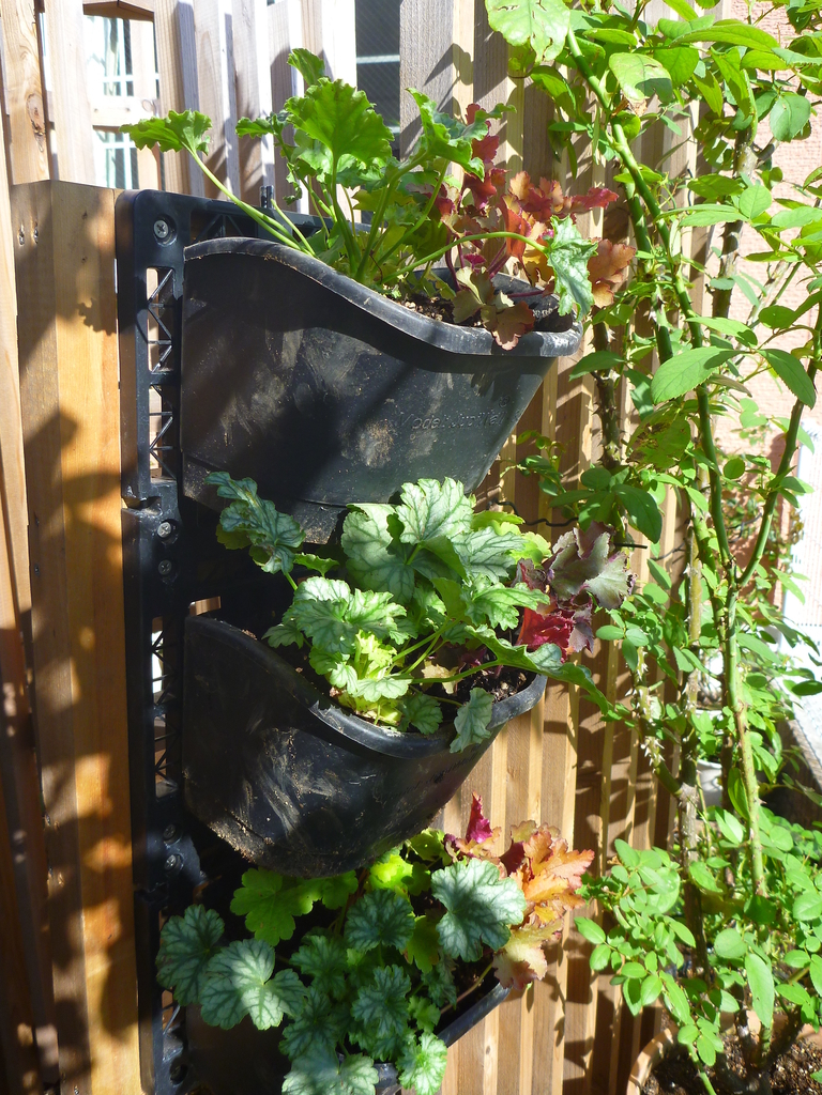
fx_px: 887
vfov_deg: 63.4
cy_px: 548
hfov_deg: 49.7
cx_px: 411
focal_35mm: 28
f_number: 3.3
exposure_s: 1/250
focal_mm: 4.9
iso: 80
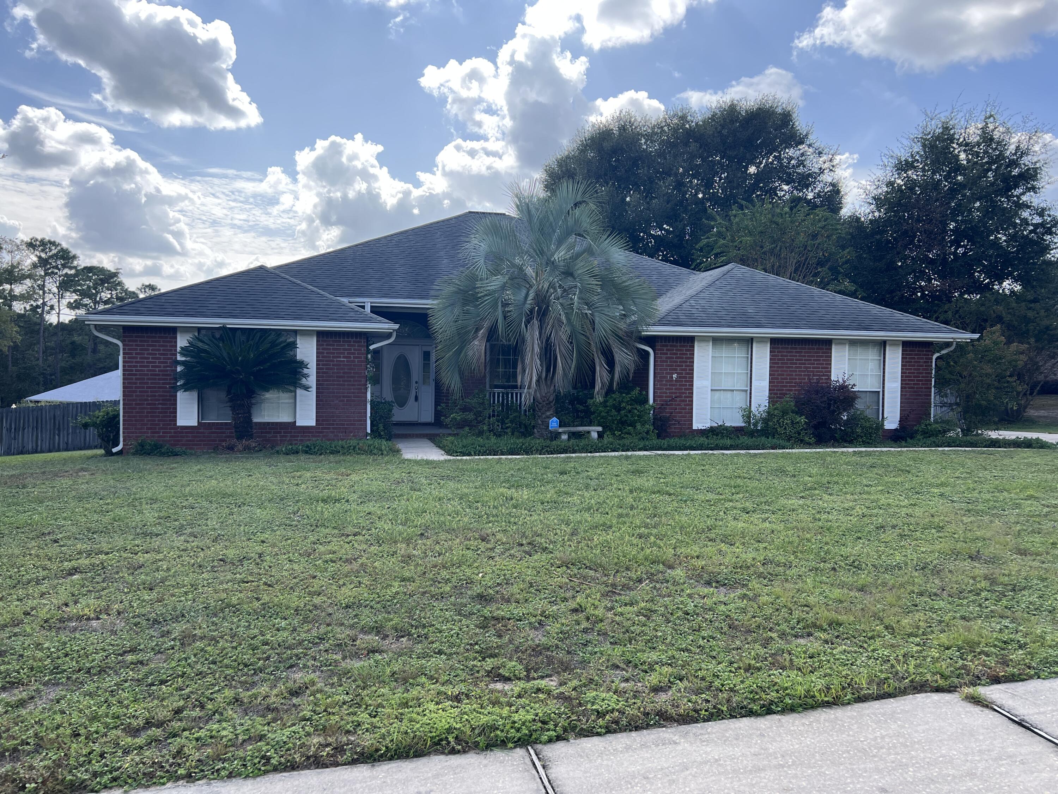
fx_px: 795
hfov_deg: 67.3
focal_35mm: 26
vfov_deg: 53.1
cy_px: 397
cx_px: 529
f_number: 1.5
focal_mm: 5.7
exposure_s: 1/1724
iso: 50
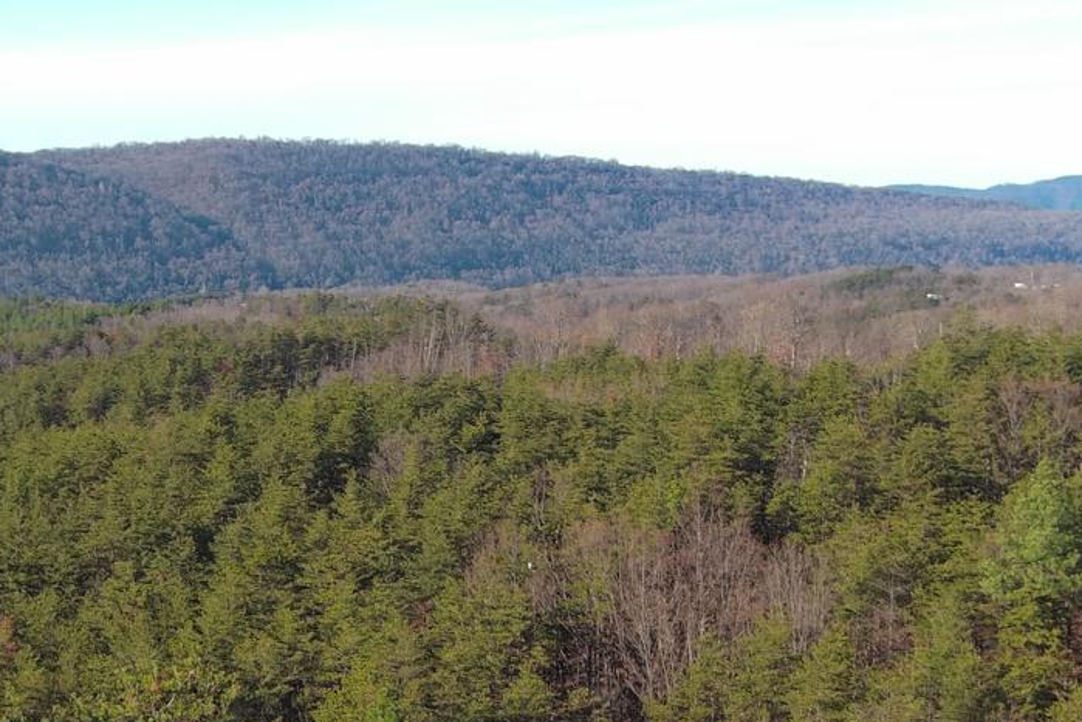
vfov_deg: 15.9
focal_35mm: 85
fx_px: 2555
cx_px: 359
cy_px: 636
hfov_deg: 23.8
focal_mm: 10.57
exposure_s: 1/557
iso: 100
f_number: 2.8
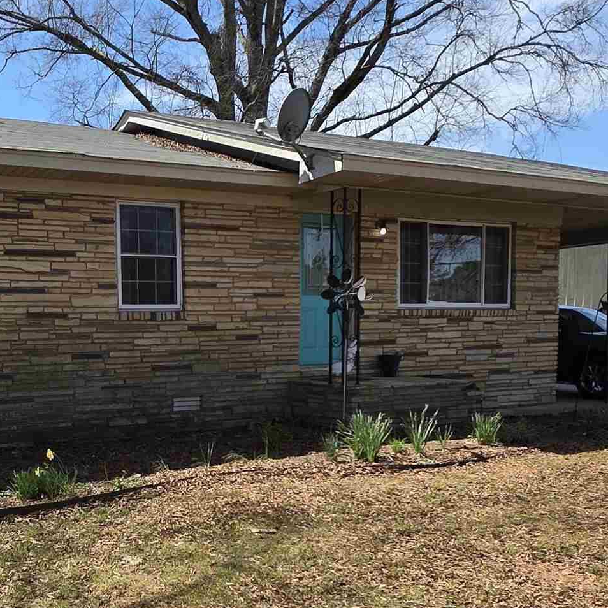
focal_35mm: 37
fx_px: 735
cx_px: 160
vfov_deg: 44.4
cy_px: 391
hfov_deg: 43.6
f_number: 1.9
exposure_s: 1/1521
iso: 40
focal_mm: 2.2
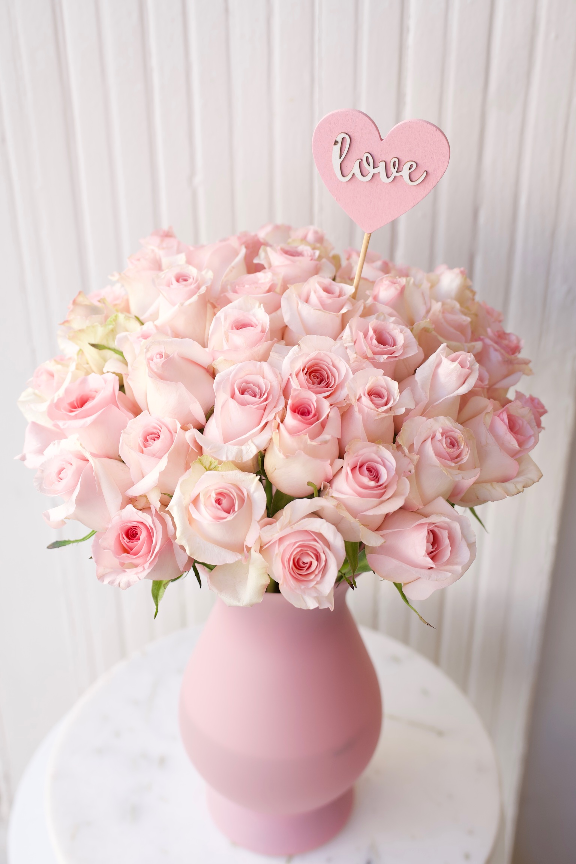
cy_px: 432
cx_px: 288
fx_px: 1320
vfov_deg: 36.2
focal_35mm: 55
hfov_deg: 24.6
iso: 160
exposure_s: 1/100
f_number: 3.2
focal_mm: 37
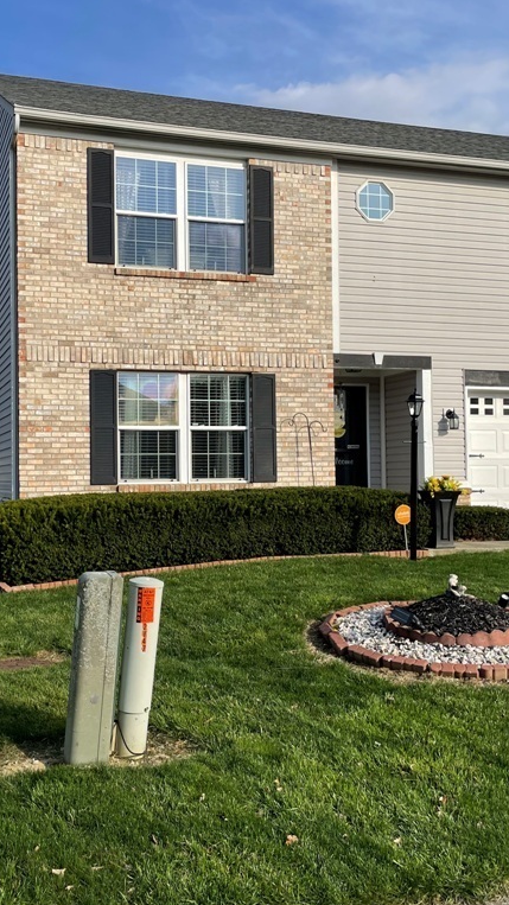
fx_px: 912
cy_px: 453
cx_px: 189
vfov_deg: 52.8
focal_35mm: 38
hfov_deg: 31.0
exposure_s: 1/3610
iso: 32
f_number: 1.6
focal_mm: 4.2
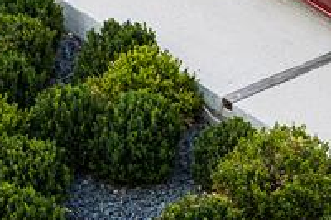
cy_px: -67
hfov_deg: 9.8
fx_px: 1902
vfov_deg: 6.6
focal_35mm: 207
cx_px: 384
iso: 100
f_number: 8
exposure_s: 1/10
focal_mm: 70
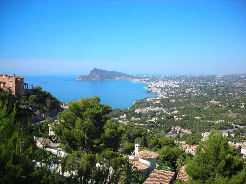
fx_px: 270
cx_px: 123
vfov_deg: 37.7
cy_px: 92
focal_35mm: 38
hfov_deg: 49.0
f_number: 6.4
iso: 50
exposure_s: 1/167
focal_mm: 6.3
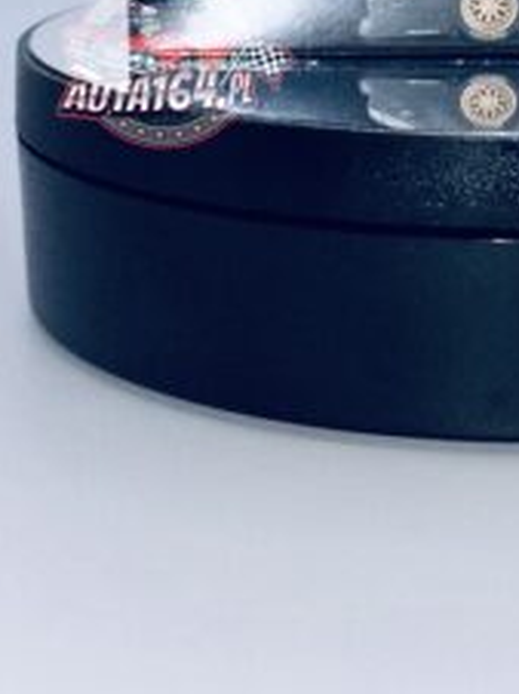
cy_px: 58
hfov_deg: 14.3
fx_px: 2043
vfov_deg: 18.9
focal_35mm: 102
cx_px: 501
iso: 40
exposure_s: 1/1305
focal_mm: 6.86
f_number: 1.78
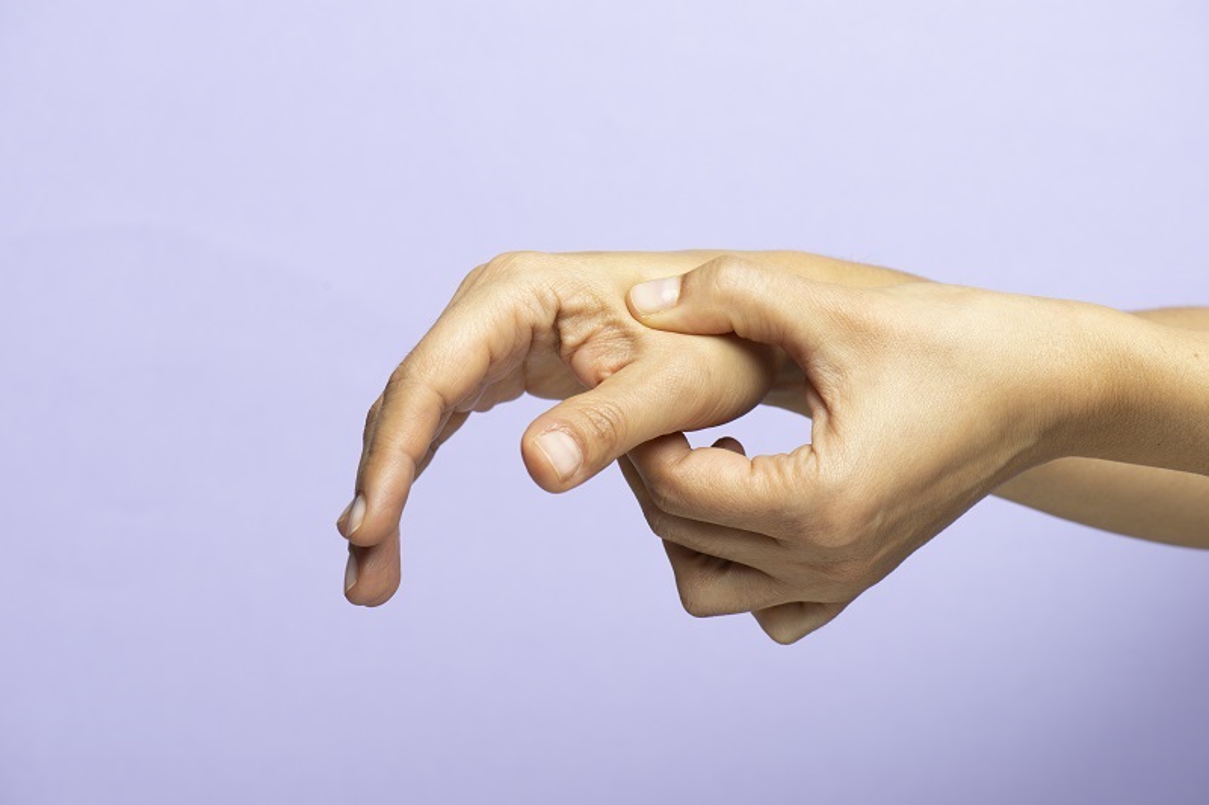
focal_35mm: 105
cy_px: 402
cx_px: 604
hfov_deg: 19.5
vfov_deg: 13.0
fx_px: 3525
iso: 100
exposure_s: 1/100
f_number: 9
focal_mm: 105
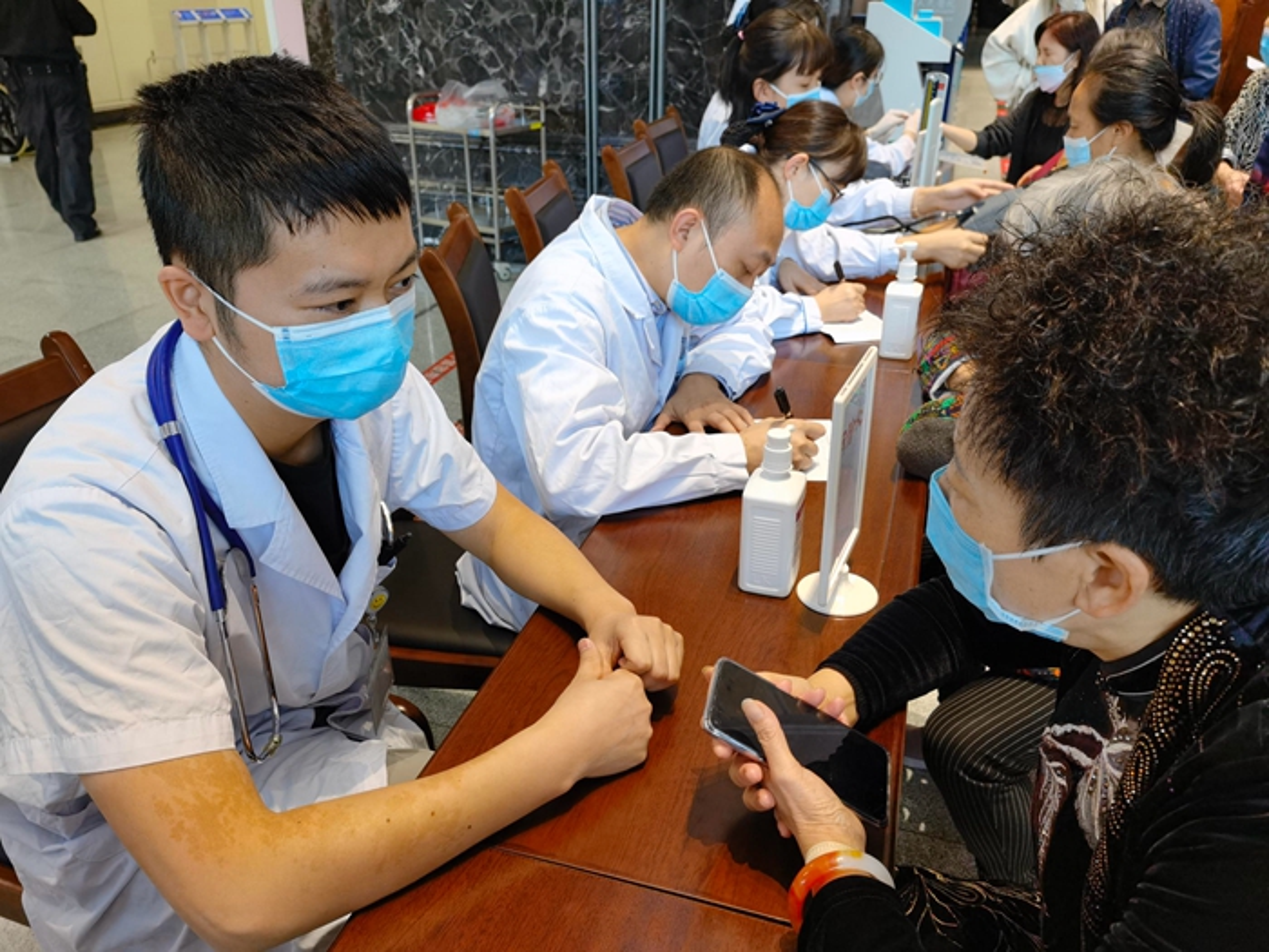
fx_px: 990
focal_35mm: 27
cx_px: 634
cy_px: 476
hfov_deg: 65.3
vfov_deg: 51.4
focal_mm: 6.67
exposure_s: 1/50
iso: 100
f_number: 1.9
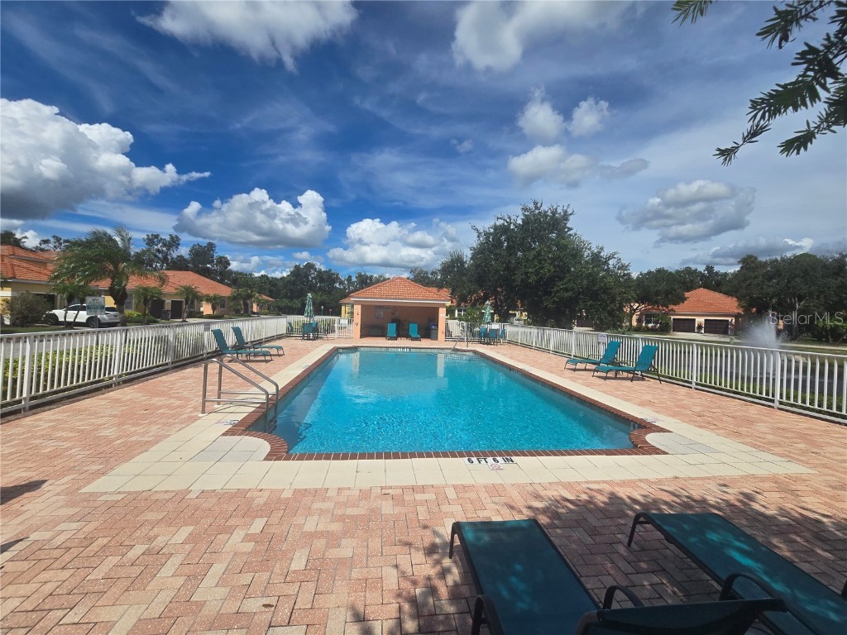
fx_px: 318
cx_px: 424
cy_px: 318
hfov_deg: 106.2
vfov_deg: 89.9
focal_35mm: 13
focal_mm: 2.2
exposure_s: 1/3988
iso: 50
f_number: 2.2
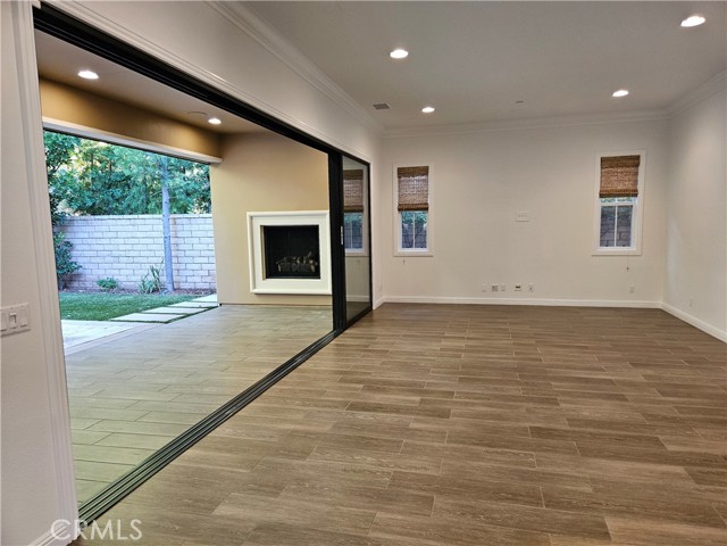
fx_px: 483
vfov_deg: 58.9
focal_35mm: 23
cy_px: 273
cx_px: 364
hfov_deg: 73.9
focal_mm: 5.4
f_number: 1.8
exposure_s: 1/120
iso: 250
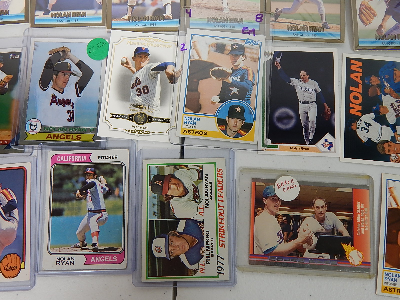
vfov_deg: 49.7
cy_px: 150
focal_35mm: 28
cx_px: 200
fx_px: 324
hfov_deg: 63.4
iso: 125
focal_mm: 5.1
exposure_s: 1/30
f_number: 3.2
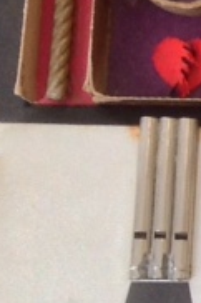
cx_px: 841
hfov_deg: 4.7
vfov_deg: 8.0
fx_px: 2173
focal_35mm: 259
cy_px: 170
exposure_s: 1/15
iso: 64
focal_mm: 4.28
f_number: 2.4
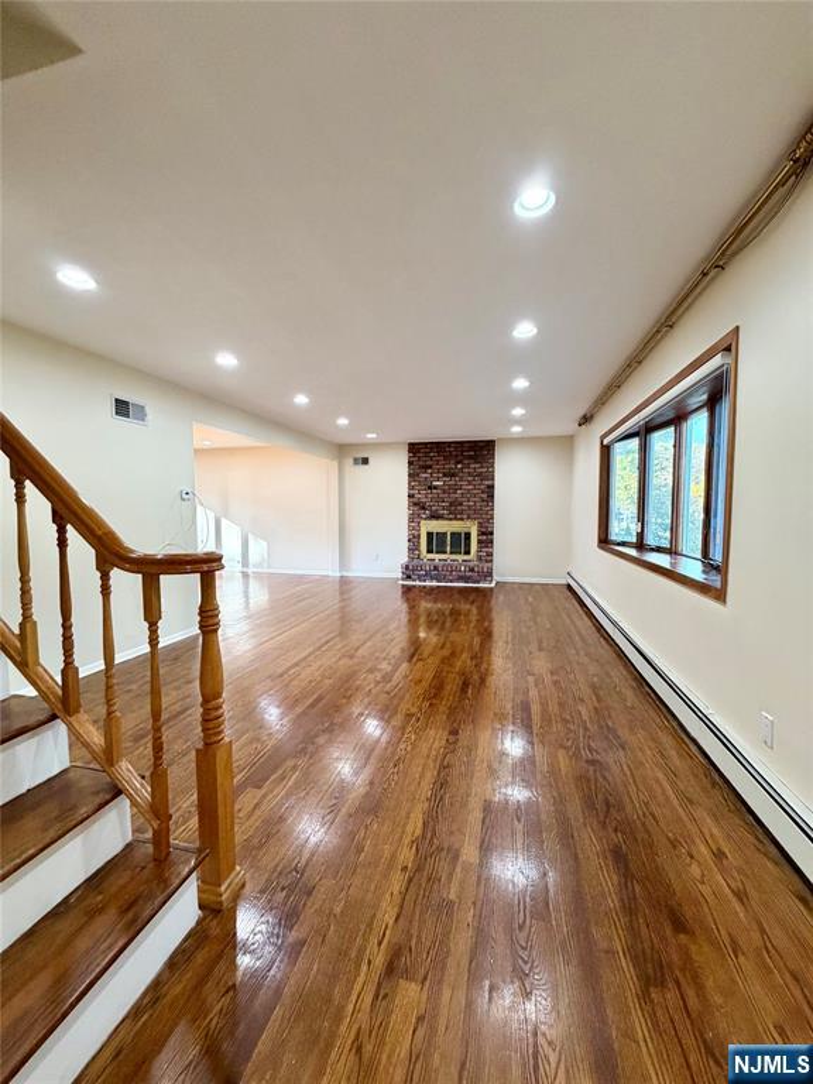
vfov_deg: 102.1
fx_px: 438
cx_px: 406
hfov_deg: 85.7
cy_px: 542
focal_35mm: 14
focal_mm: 2.22
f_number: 2.2
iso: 200
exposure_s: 1/60
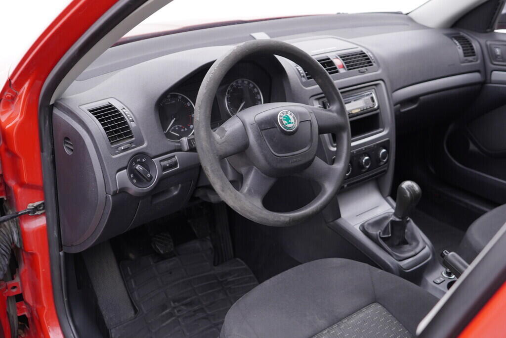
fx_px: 506
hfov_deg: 53.1
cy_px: 169
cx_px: 253
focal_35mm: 36
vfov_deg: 36.9
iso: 160
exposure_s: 1/40
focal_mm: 24
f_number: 2.8
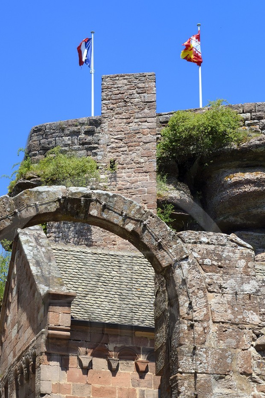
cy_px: 305
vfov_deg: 24.5
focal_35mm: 82
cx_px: 111
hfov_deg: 16.6
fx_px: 907
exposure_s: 1/400
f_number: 9
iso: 200
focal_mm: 48
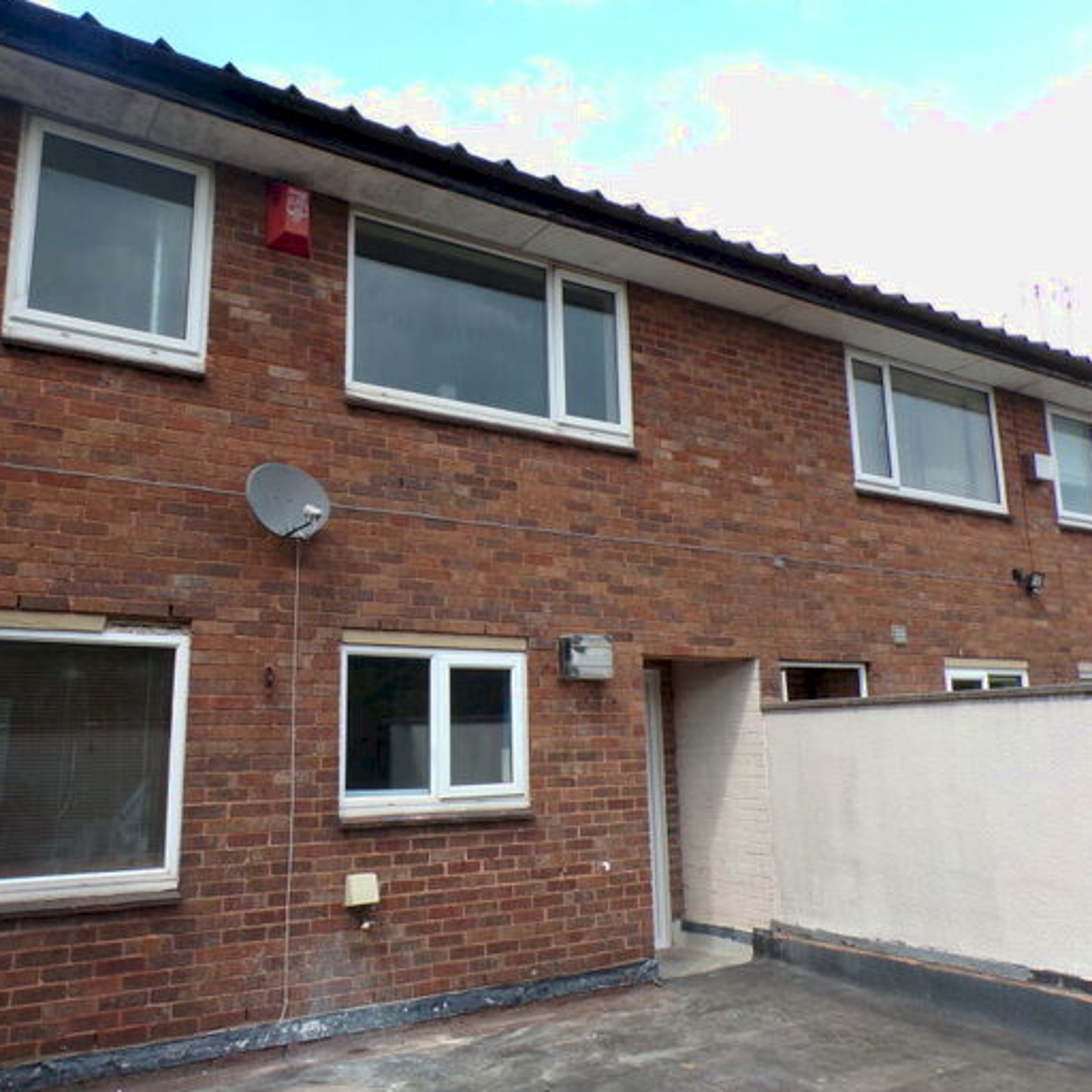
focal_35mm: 29
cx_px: 514
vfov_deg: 55.6
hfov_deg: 55.6
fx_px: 1035
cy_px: 547
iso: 80
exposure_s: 1/140
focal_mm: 4.3
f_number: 5.8
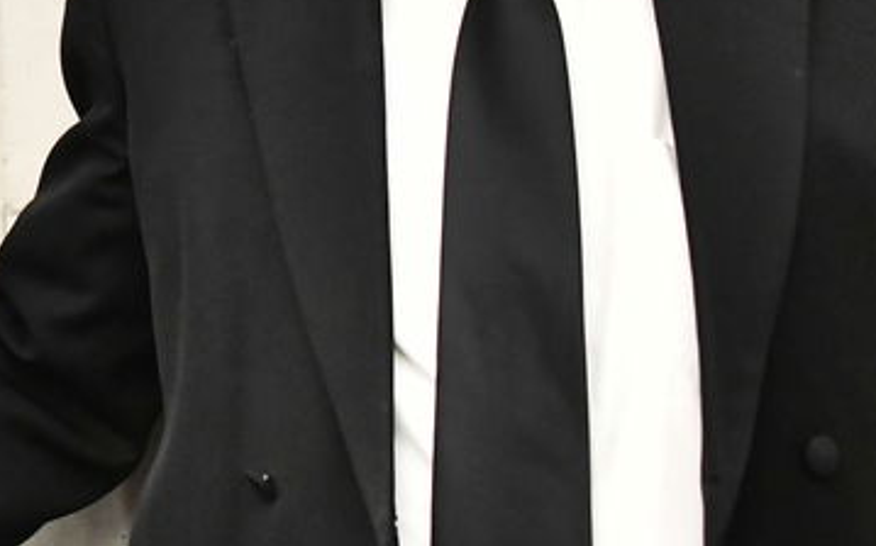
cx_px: -659
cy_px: -128
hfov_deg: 12.7
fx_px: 3603
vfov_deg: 8.6
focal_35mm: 151
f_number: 5.6
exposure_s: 1/160
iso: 3200
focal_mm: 38
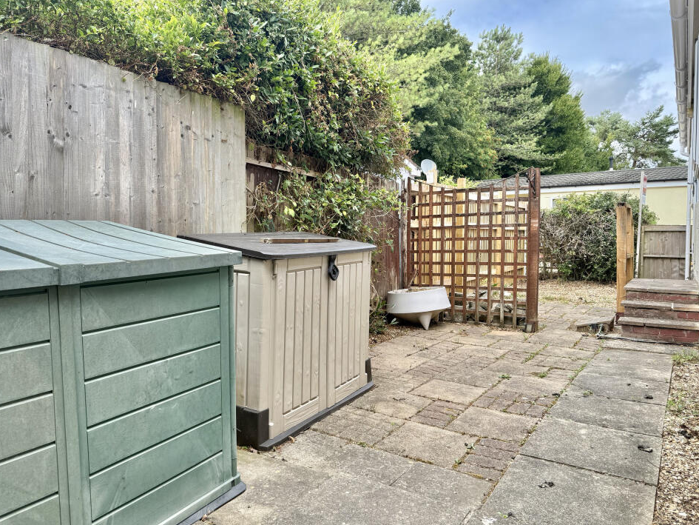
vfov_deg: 53.0
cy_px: 247
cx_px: 328
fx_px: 525
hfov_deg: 67.2
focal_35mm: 26
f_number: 1.78
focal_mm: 6.76
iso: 100
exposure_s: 1/1464
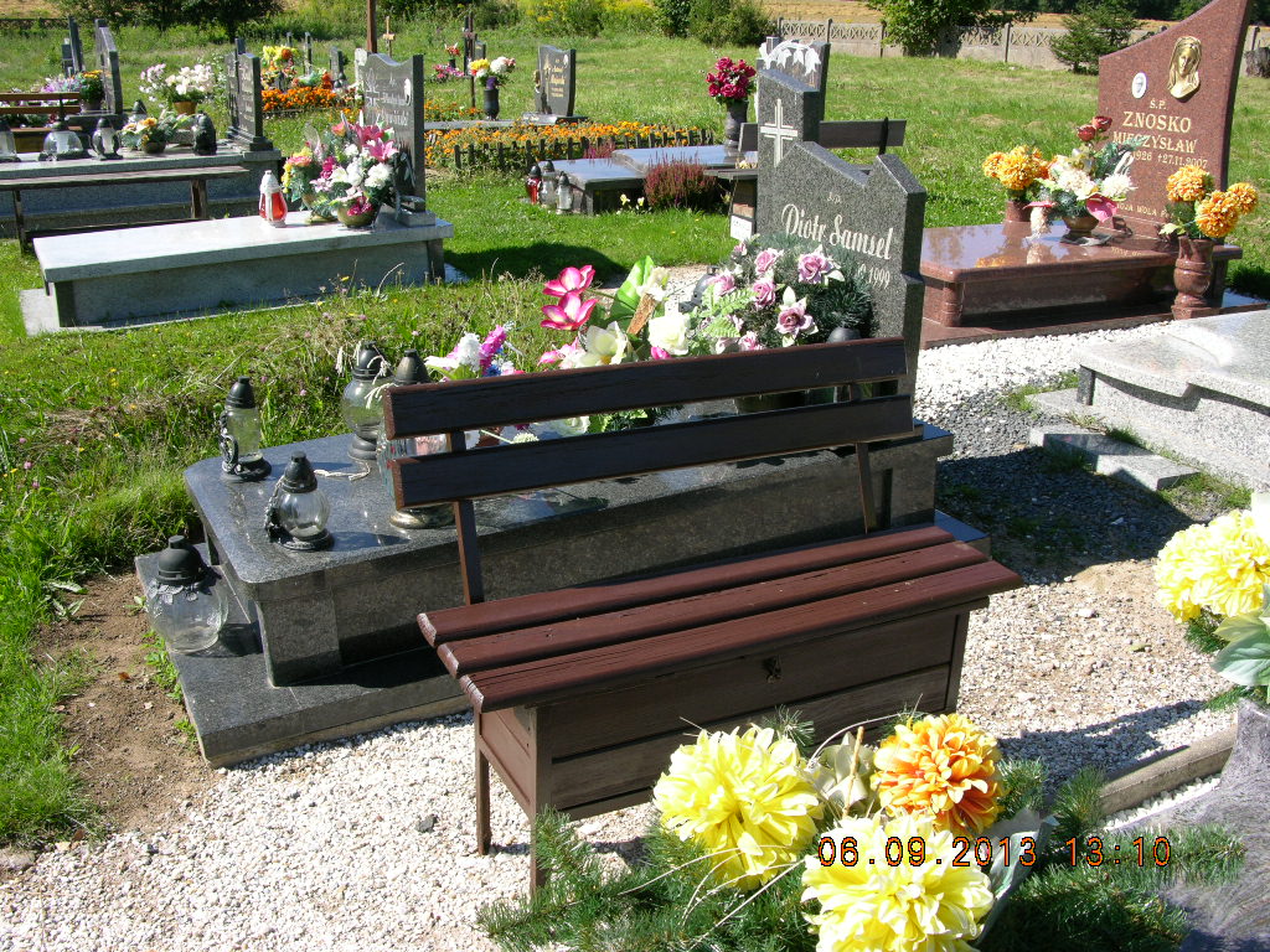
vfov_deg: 40.7
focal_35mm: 35
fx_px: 1284
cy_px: 476
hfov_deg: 52.6
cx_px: 635
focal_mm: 8.9
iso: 50
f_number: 5.6
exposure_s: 1/170
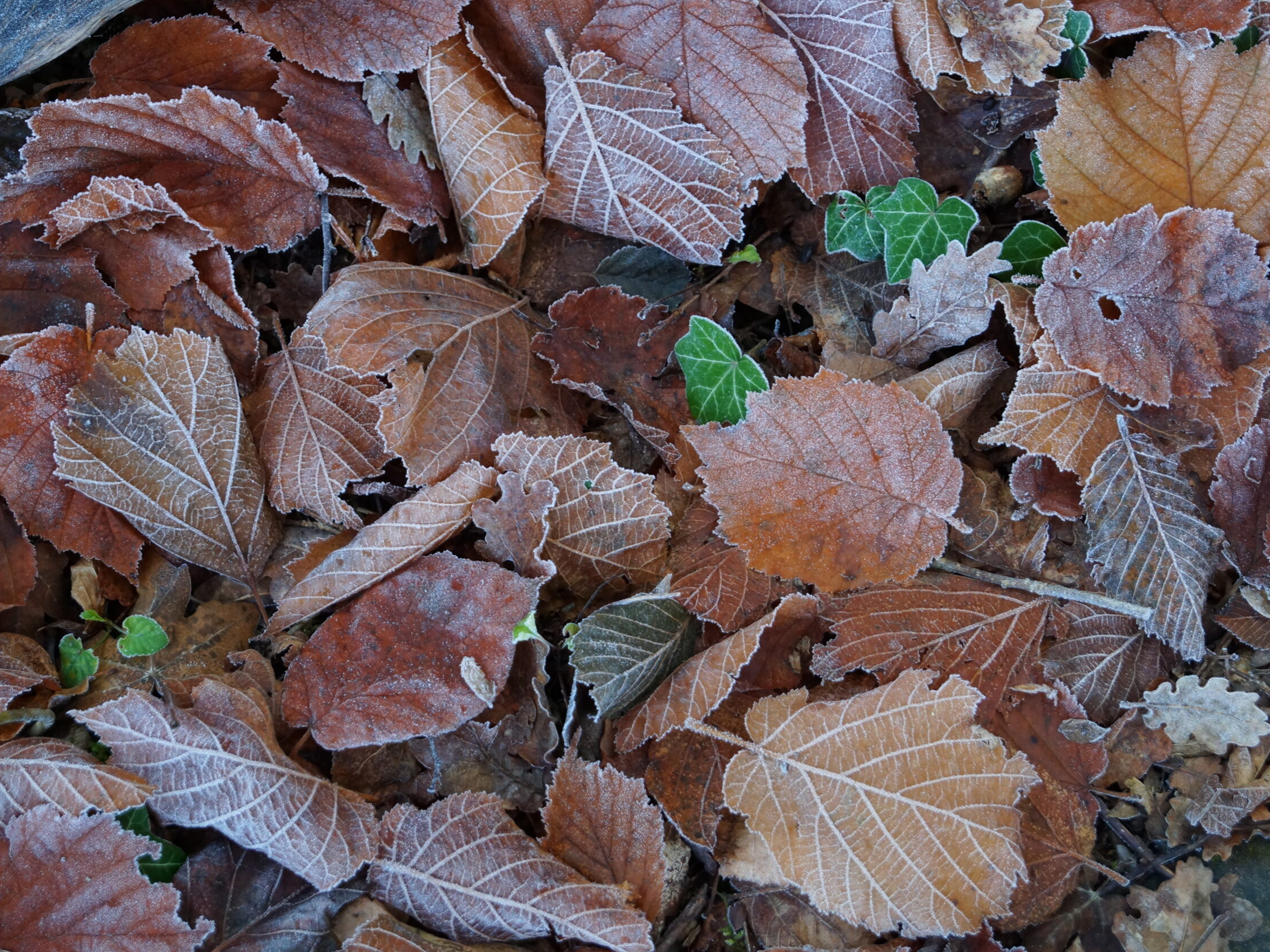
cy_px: 471
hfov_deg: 21.8
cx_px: 602
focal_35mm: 90
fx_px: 3302
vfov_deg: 16.4
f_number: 5.6
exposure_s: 1/100
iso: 640
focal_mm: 55
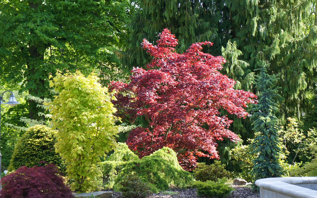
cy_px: 99
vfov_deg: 14.5
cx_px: 152
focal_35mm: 90
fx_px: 778
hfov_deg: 23.0
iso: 200
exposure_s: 1/125
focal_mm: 54
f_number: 5.6
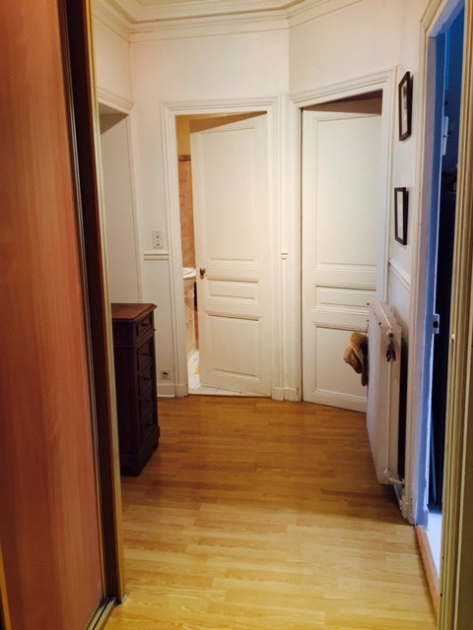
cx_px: 236
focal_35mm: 29
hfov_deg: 48.2
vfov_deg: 61.7
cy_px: 315
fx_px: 528
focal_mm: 4.15
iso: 125
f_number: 2.2
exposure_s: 1/30
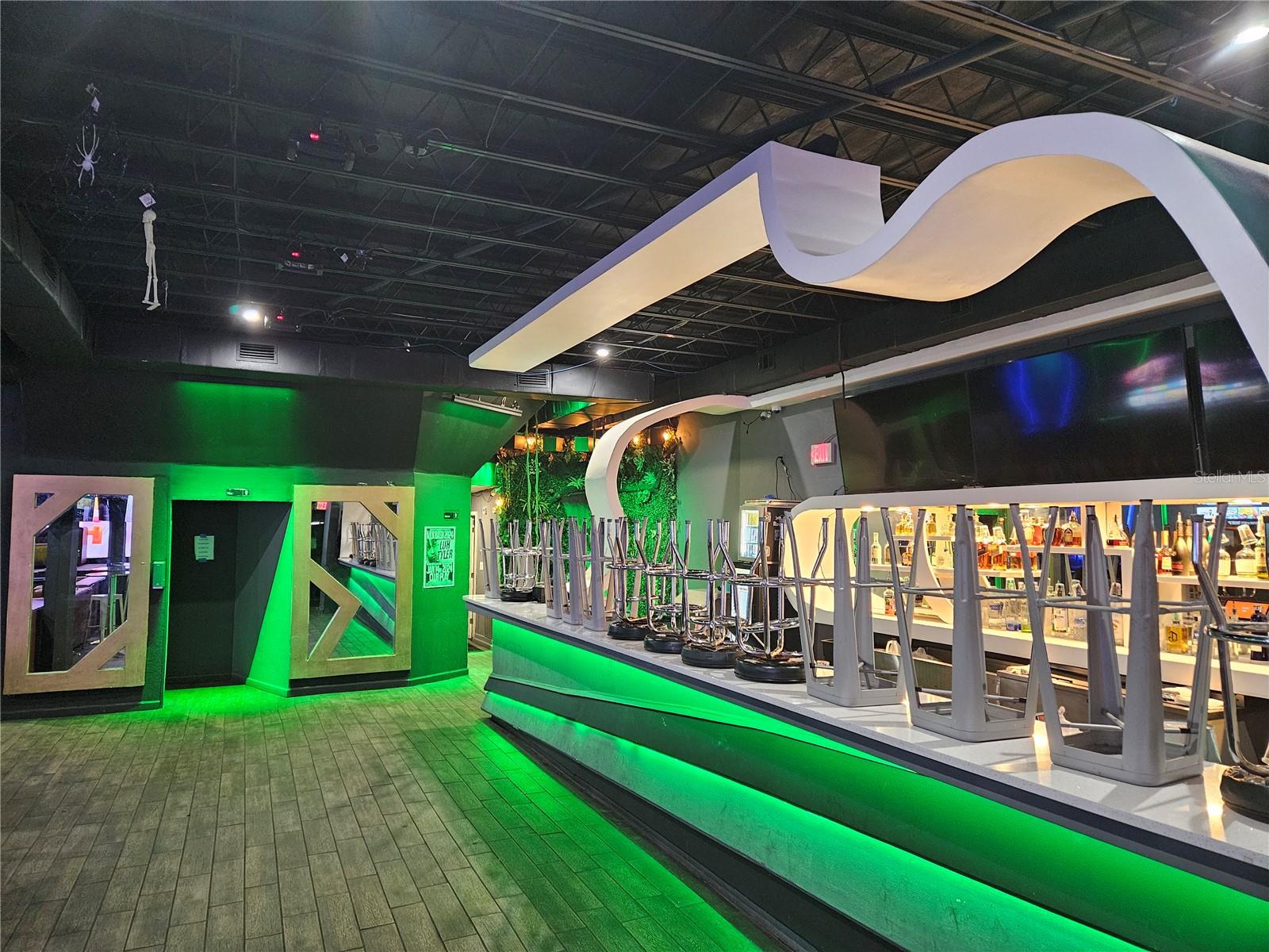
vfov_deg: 58.9
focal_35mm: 23
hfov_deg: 73.9
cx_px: 634
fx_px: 843
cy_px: 476
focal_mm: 5.4
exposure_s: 1/30
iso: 500
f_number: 1.8
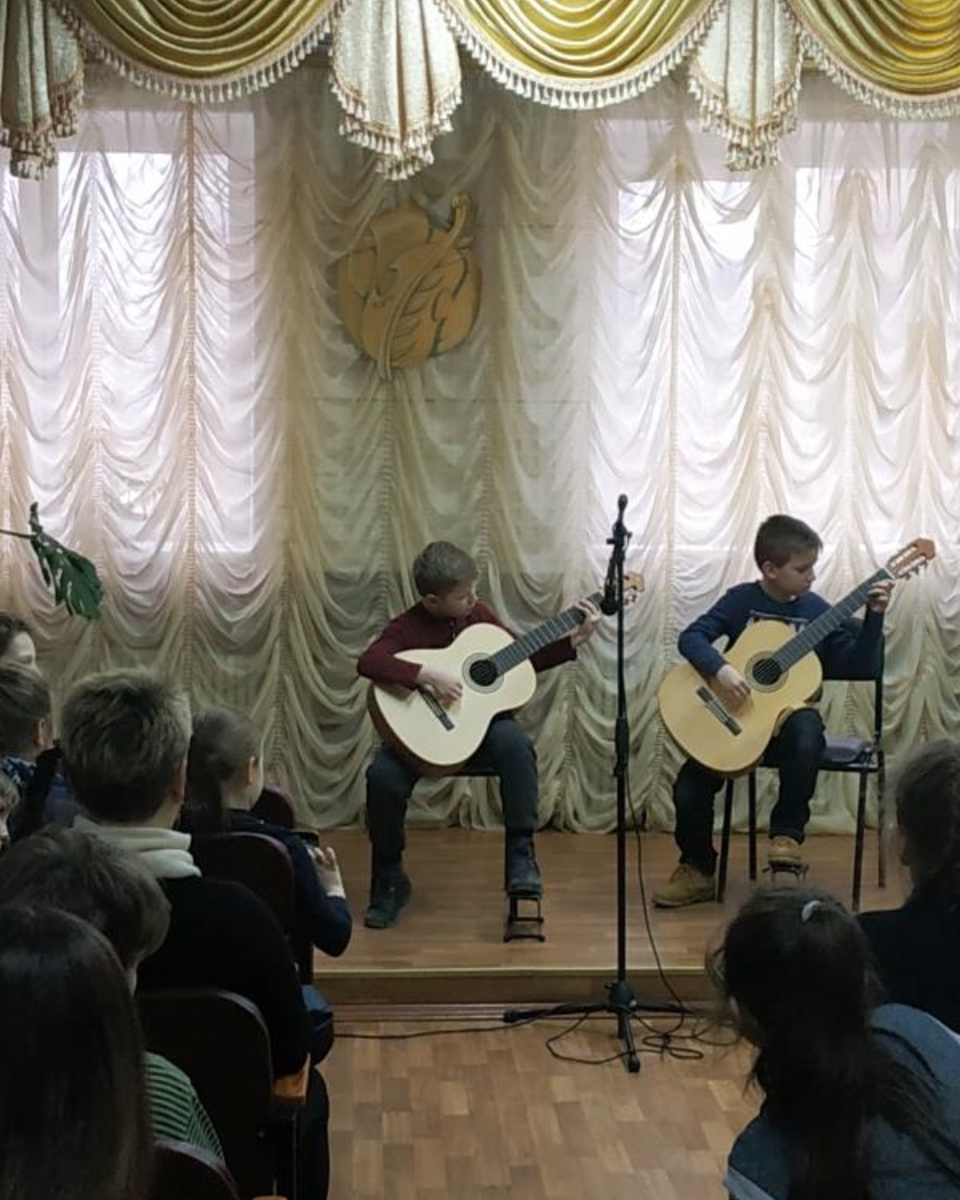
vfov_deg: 55.7
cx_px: 538
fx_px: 1136
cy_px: 594
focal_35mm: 32
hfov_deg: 45.7
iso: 200
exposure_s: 1/25
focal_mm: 3.94
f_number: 1.9
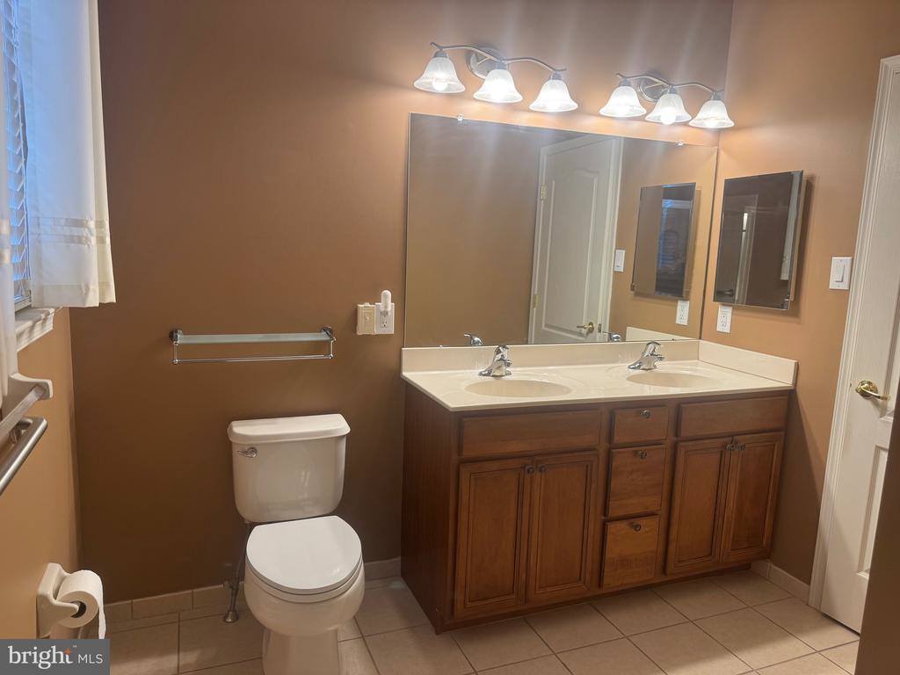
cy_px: 338
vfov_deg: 56.8
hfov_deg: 71.6
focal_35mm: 24
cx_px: 450
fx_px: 624
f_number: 1.78
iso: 125
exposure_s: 1/60
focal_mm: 6.76
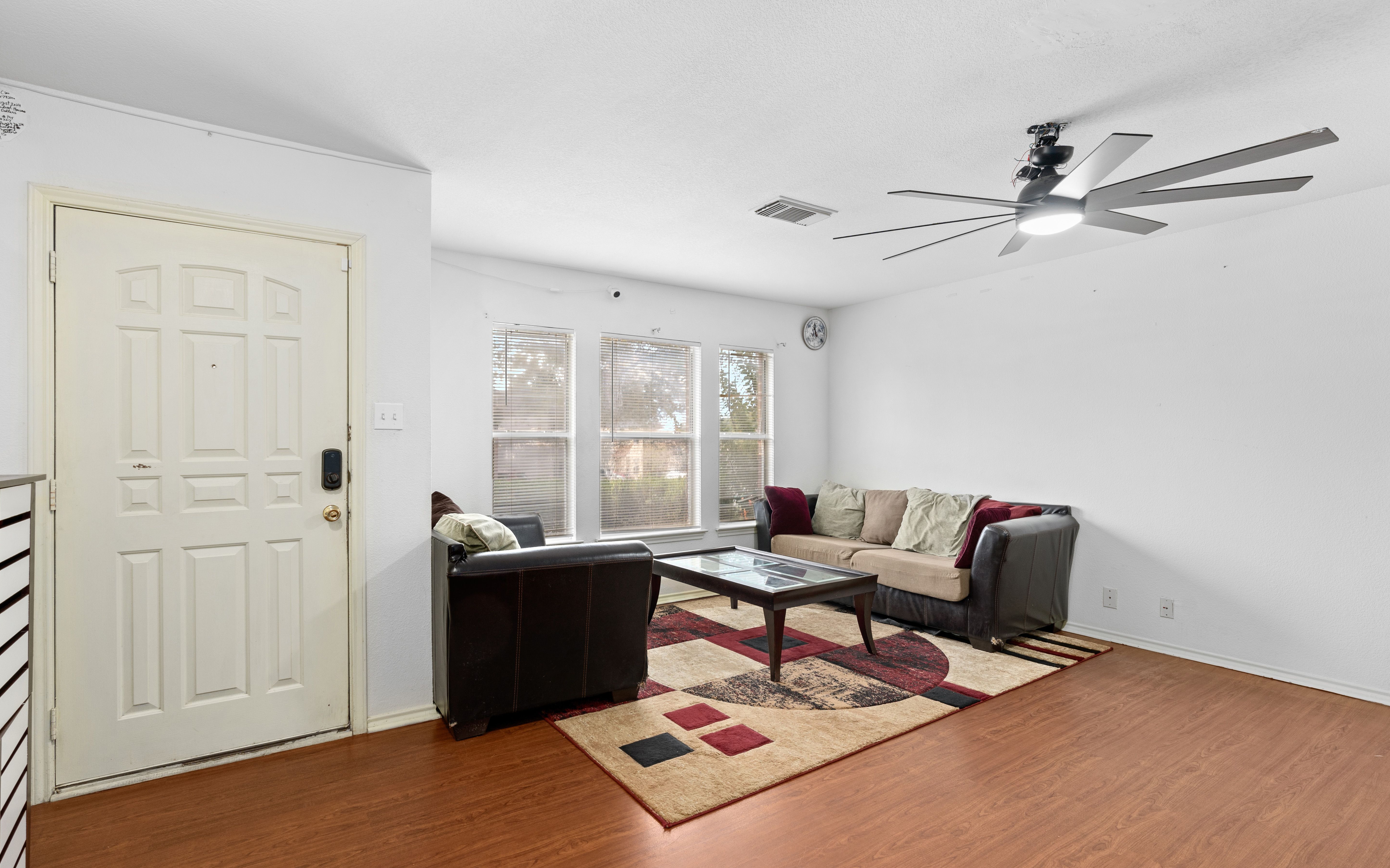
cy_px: 457
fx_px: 644
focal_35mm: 17
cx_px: 689
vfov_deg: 68.0
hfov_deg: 94.4
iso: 320
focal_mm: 16
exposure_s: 1/3
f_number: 7.1
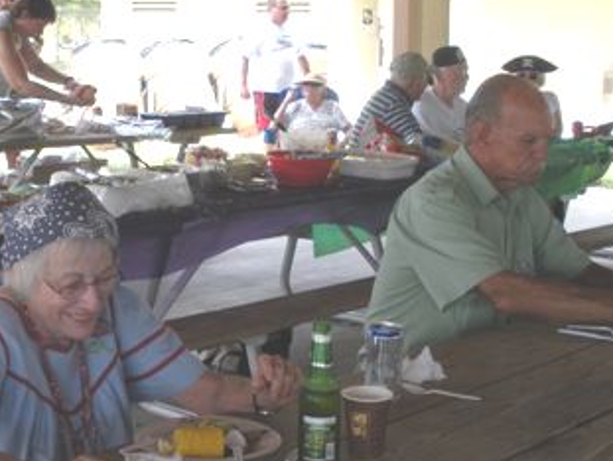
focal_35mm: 74
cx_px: 233
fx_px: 1312
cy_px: 270
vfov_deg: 19.9
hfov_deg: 26.2
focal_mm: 6.3
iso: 64
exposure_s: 1/87.1
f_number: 3.5
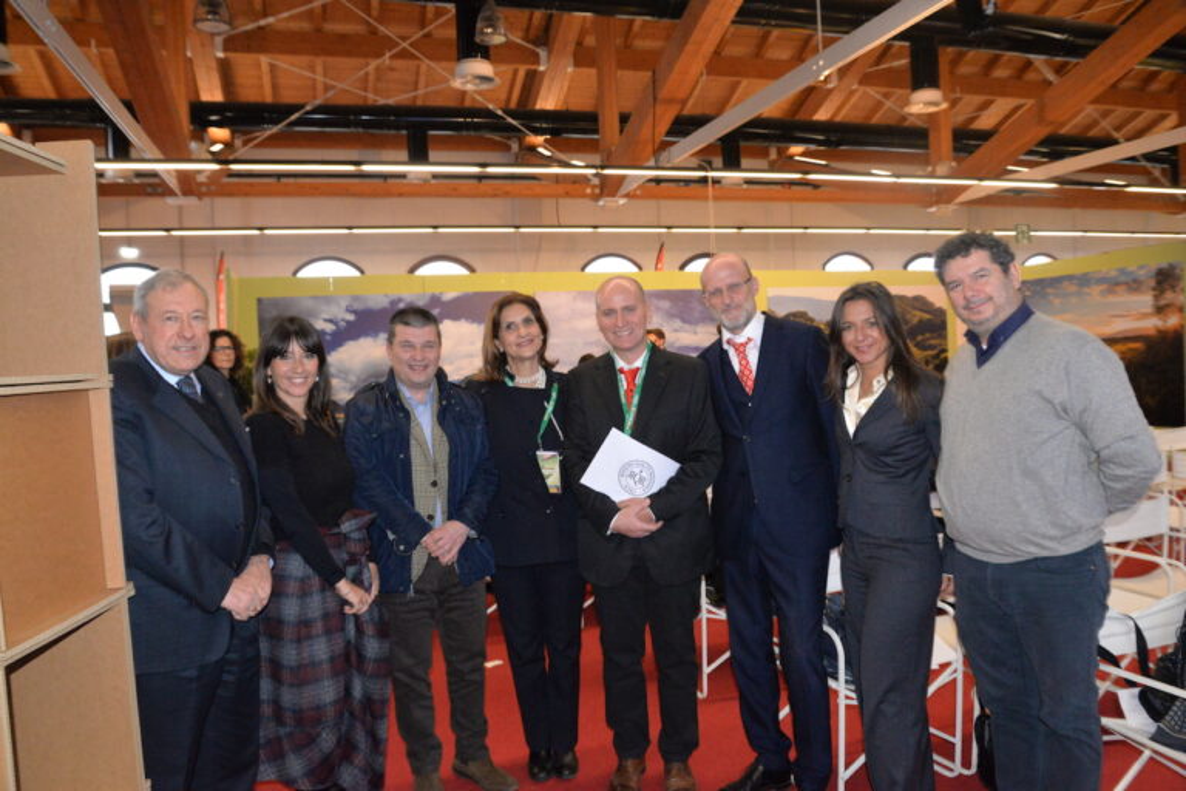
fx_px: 1021
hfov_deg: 60.3
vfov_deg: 42.3
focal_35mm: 31
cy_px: 396
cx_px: 593
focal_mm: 31
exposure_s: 1/125
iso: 6400
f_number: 8
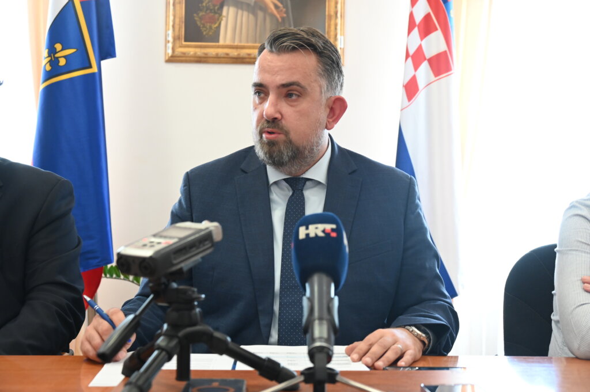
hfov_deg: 38.2
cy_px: 196
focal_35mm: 52
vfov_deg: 25.9
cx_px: 295
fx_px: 852
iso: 3600
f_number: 5.6
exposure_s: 1/60
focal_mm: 52
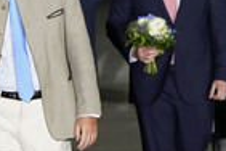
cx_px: -65
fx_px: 4143
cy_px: 129
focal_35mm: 660
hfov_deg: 3.1
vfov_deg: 2.1
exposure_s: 1/250
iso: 2000
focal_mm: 206
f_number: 5.6
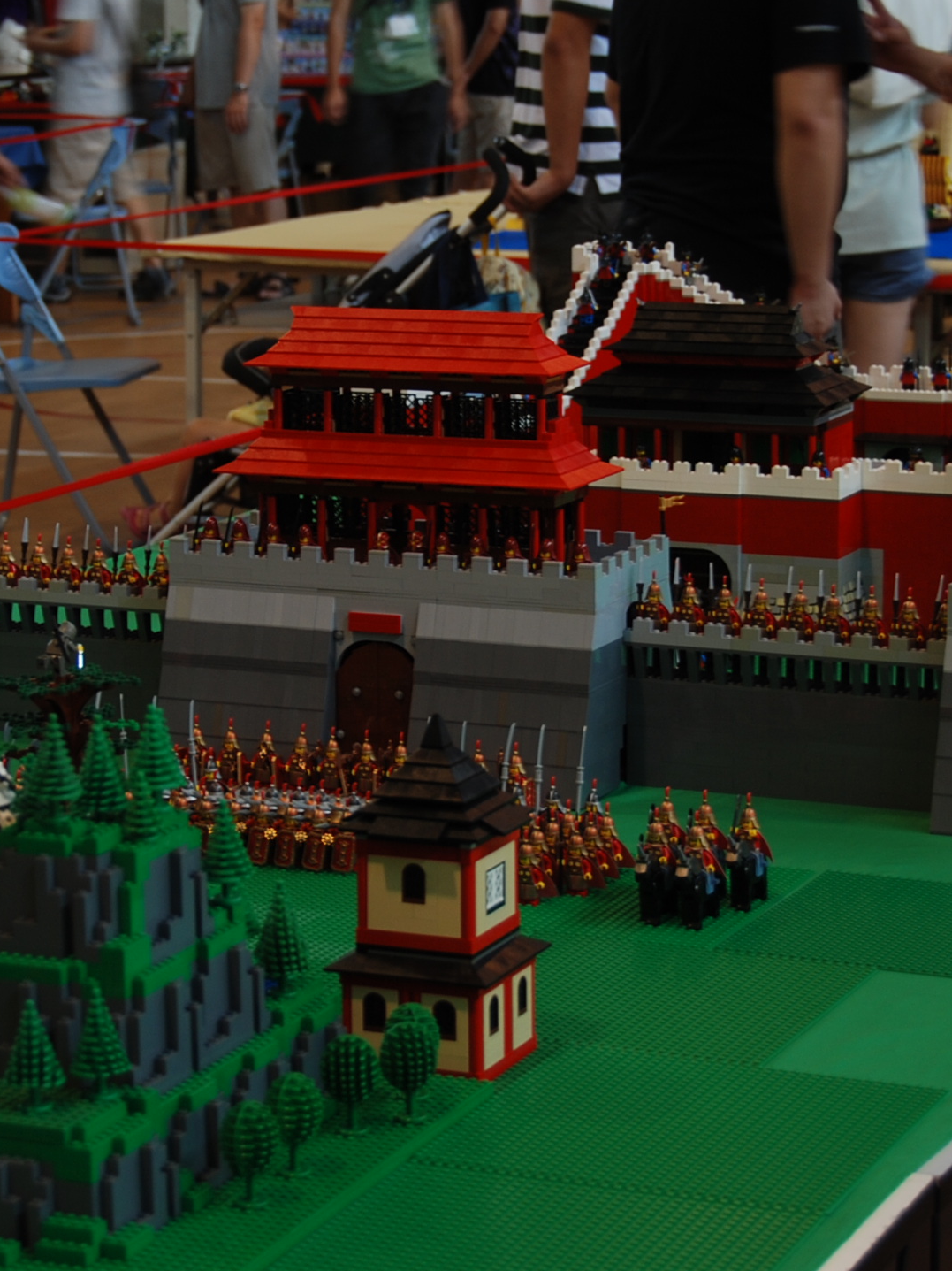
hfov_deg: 14.5
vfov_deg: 19.3
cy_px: 545
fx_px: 3741
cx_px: 363
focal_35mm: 102
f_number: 4.2
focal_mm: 35
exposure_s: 1/8
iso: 100
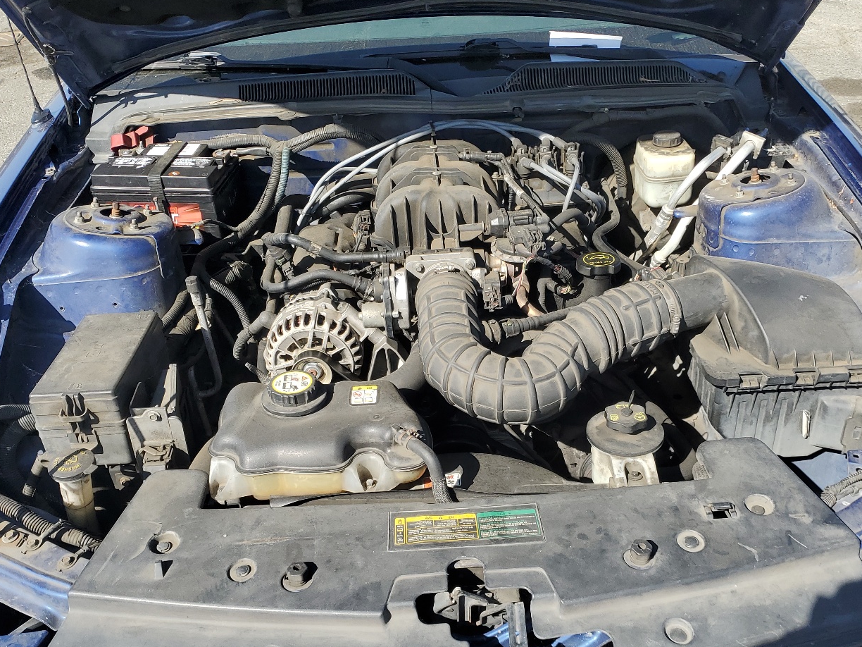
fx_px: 847
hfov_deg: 53.9
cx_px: 464
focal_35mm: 34
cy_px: 413
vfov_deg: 41.4
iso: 50
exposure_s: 1/1667
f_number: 1.5
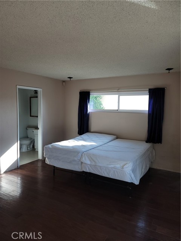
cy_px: 120
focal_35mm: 25
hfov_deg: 54.9
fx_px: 174
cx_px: 90
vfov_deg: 69.4
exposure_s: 1/60
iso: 32
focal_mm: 7
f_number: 1.8
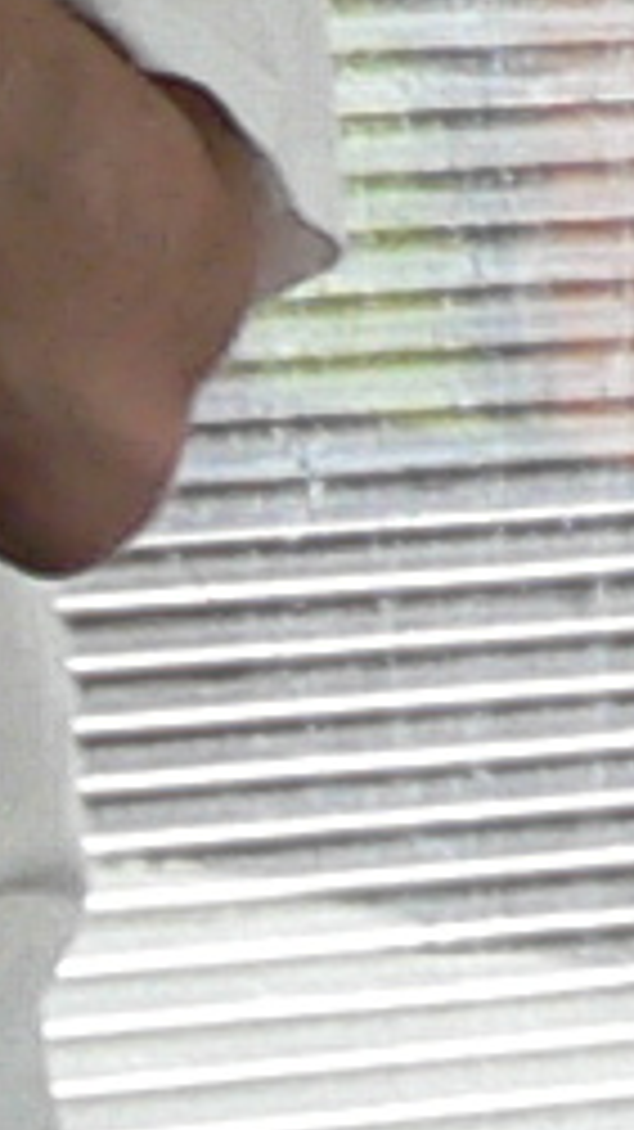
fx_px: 11967
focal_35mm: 400
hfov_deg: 3.0
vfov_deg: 5.3
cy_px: 1819
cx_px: 1452
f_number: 2.8
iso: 80
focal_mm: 6
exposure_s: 1/80
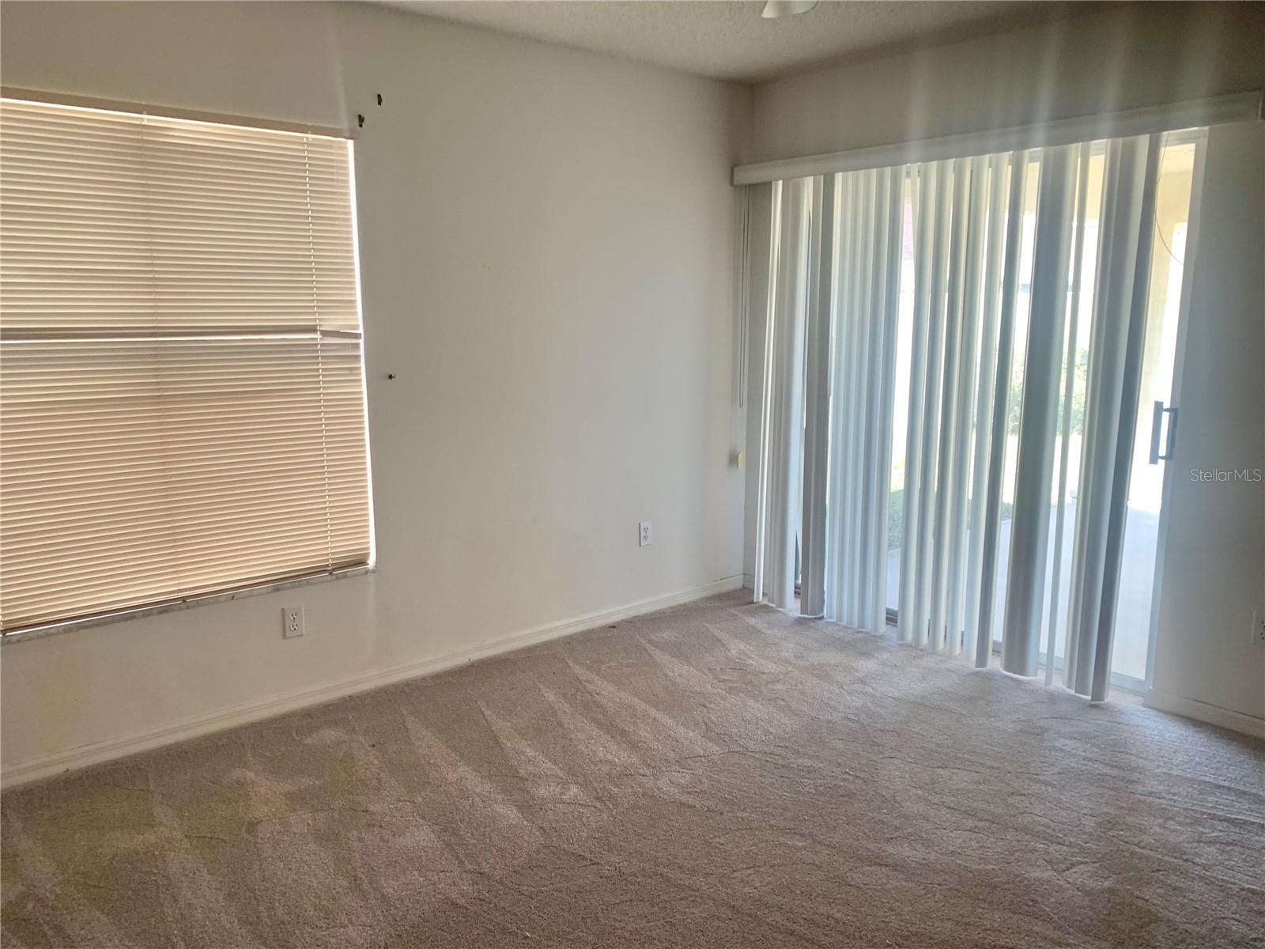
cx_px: 632
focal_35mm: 26
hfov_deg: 67.3
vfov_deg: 53.1
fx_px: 950
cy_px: 474
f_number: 1.8
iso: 64
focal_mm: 4.25
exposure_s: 1/120
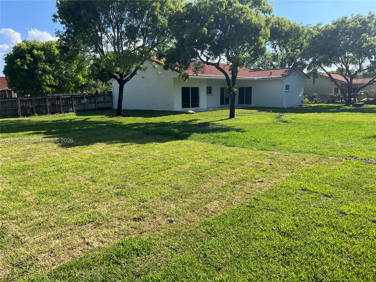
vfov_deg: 53.1
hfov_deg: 67.3
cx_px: 188
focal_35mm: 26
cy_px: 141
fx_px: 282
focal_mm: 5.1
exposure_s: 1/1862
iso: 50
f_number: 1.6
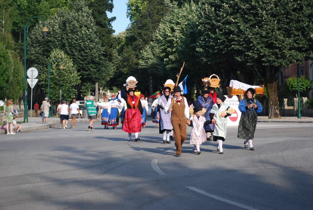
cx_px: 156
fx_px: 719
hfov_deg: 24.6
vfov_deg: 16.6
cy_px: 105
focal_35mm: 82
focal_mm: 55
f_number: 6.3
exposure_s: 1/160
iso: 100
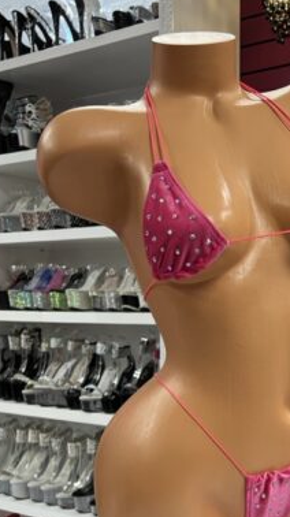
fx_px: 617
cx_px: 269
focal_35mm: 45
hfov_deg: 25.5
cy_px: 323
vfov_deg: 45.1
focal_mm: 5.7
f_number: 1.5
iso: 125
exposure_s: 1/60
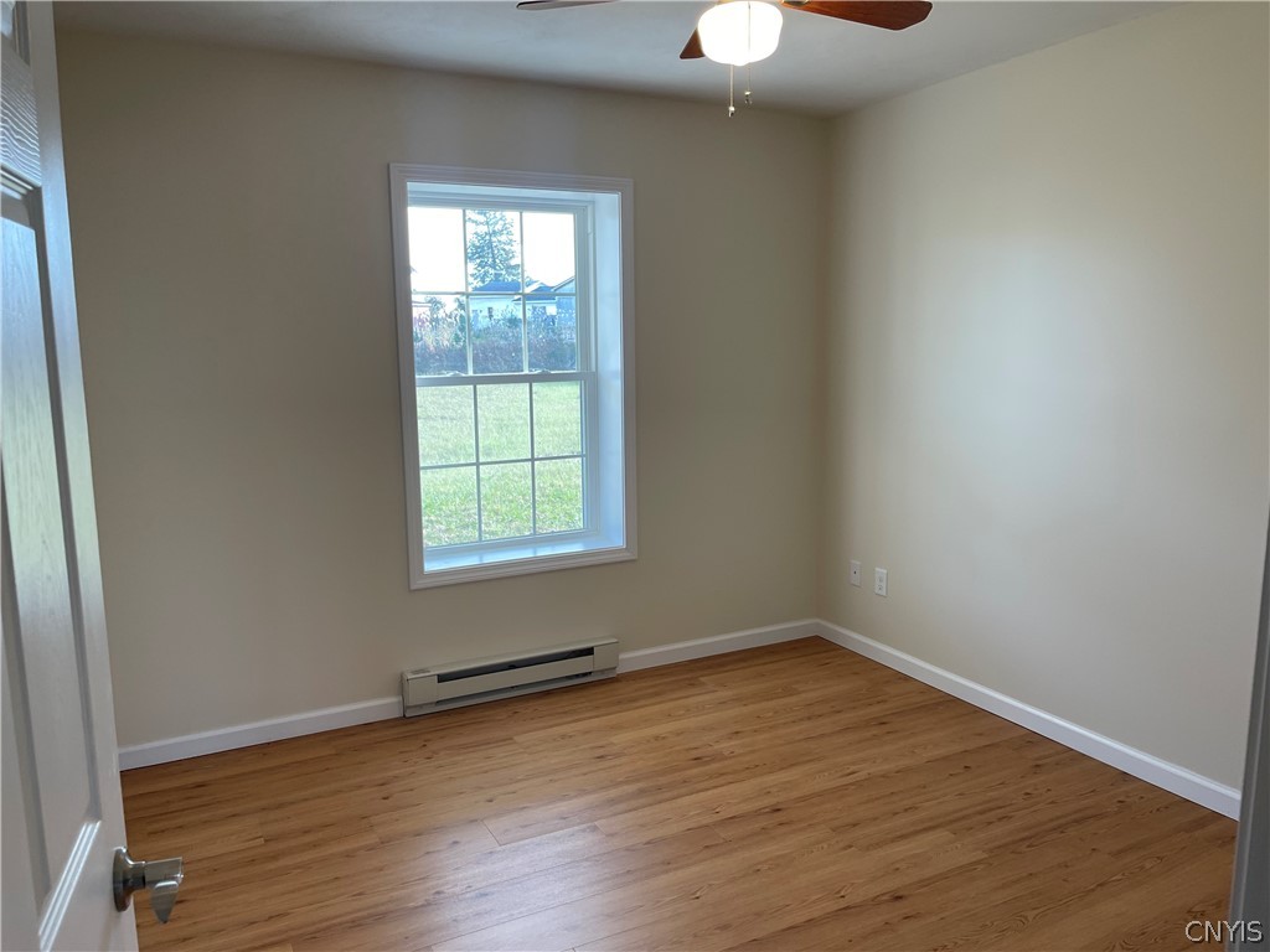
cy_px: 476
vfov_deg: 54.9
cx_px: 635
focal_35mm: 25
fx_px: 917
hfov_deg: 69.4
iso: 80
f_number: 1.6
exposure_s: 1/120
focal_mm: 5.1
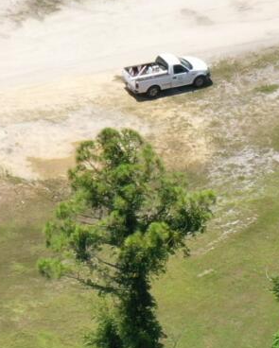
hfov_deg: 7.2
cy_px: -365
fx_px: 2206
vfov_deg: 8.5
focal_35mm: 214
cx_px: -64
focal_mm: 10.26
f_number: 5.6
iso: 100
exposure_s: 1/500
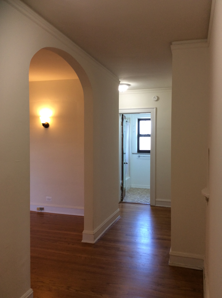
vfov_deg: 56.9
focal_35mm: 32
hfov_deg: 44.1
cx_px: 111
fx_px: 274
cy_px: 149
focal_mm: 3.3
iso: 40
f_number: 2.4
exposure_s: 1/24
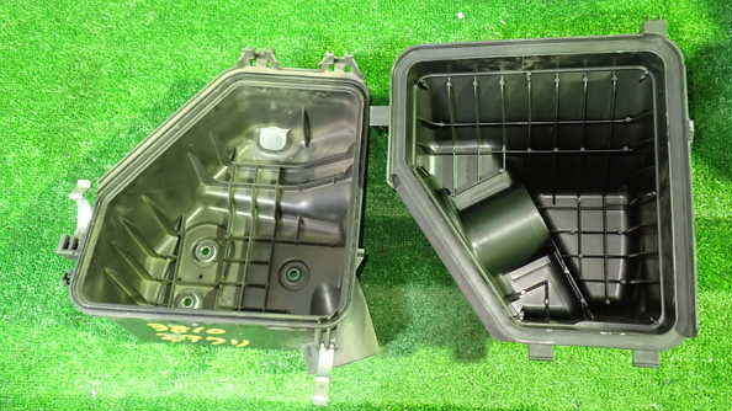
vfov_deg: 35.5
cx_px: 368
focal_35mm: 33
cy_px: 169
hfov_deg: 59.5
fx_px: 640
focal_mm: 5.4
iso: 800
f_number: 2.3
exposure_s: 1/13
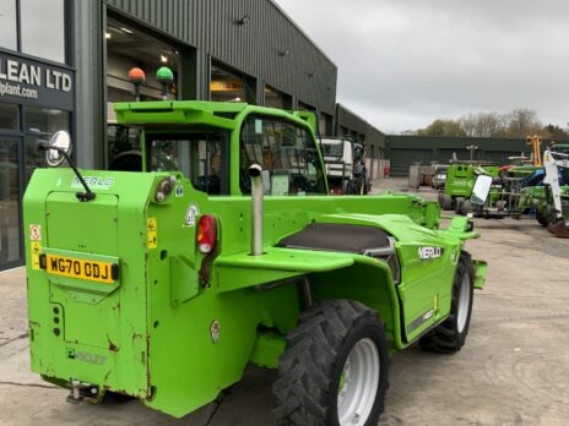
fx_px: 657
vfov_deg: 35.7
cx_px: 294
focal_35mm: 40
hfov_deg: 46.8
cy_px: 269
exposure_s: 1/92
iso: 64
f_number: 1.8
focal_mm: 3
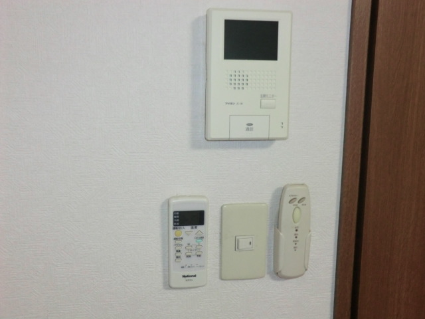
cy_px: 160
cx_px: 212
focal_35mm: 34
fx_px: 417
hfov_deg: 54.0
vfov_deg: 41.8
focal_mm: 6.1
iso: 400
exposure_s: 1/40
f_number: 3.6
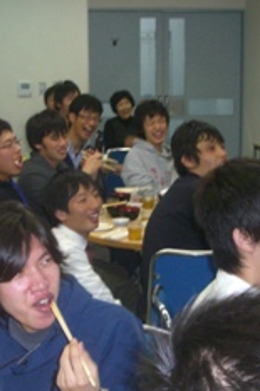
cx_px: 69
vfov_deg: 26.5
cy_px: 268
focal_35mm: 76
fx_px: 824
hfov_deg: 17.8
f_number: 2.8
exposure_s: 1/60
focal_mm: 7.9
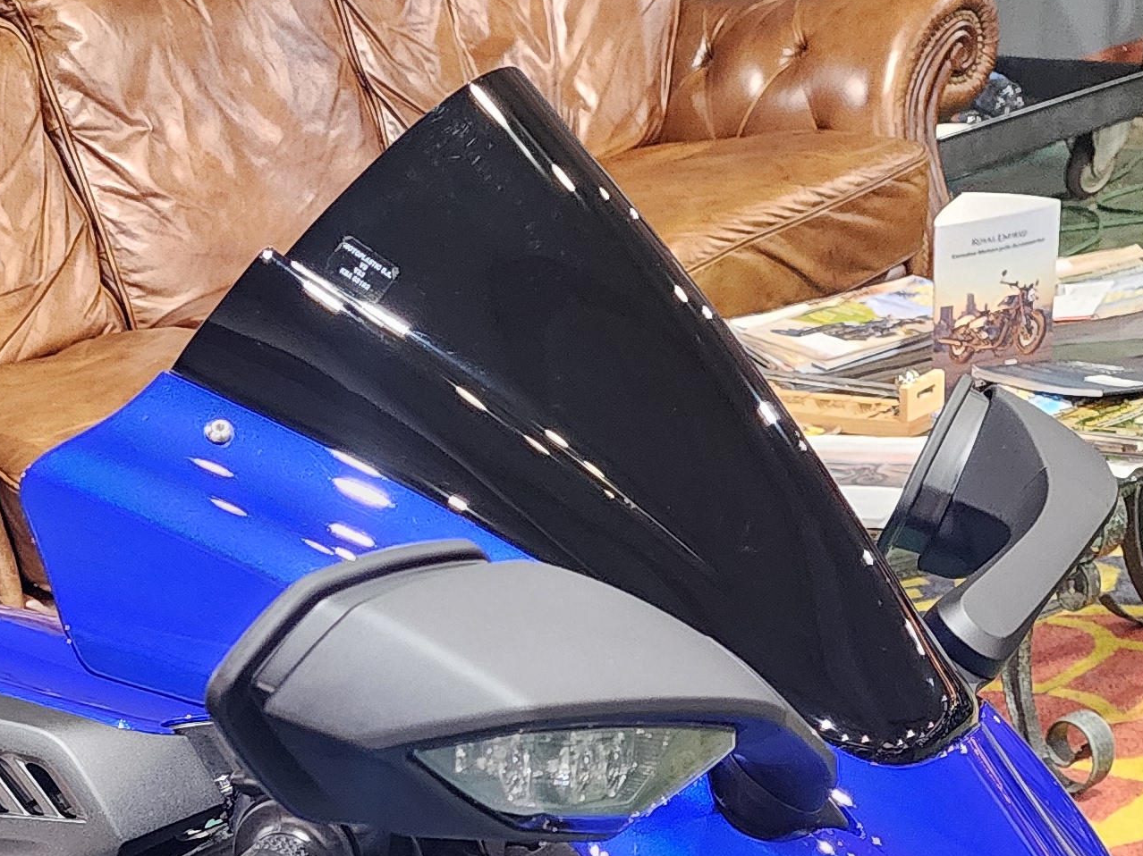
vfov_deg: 18.1
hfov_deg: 26.2
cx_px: 119
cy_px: 1299
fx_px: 2377
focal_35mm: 72
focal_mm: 6.4
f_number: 1.8
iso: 800
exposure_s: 1/120
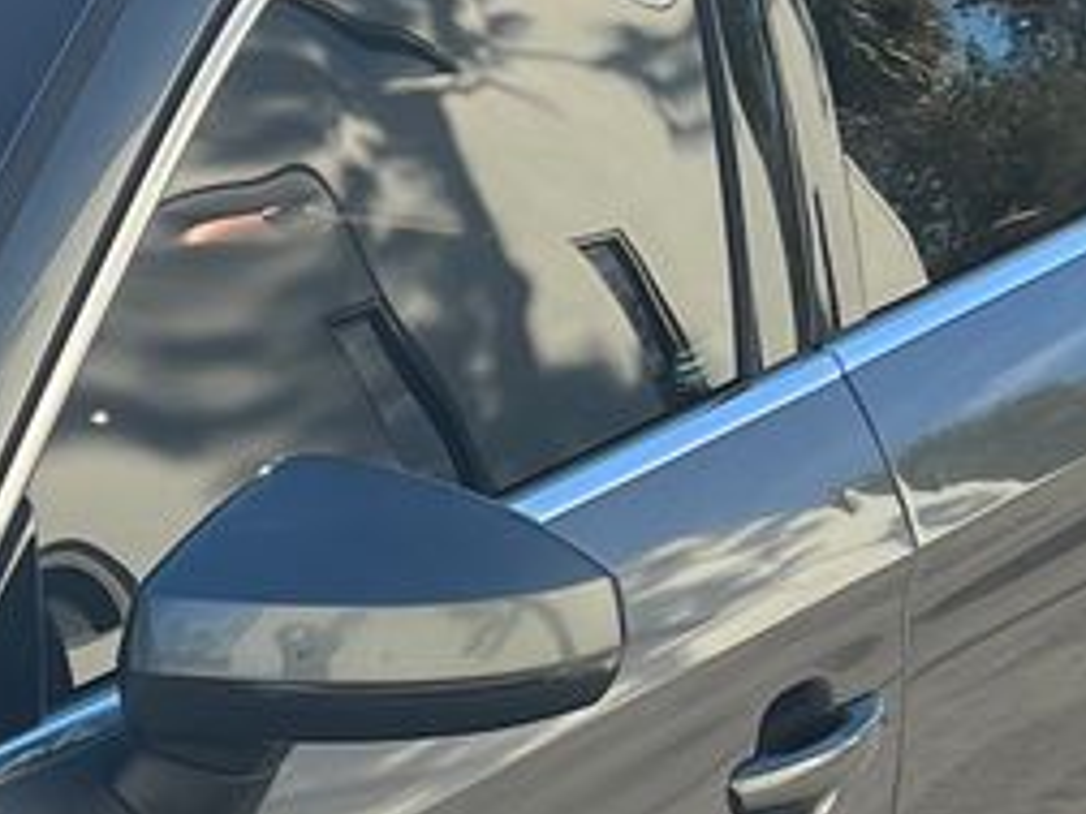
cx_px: -1013
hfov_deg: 11.0
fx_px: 5177
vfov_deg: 8.7
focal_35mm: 165
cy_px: 1301
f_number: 1.5
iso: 50
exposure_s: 1/1511
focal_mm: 5.7
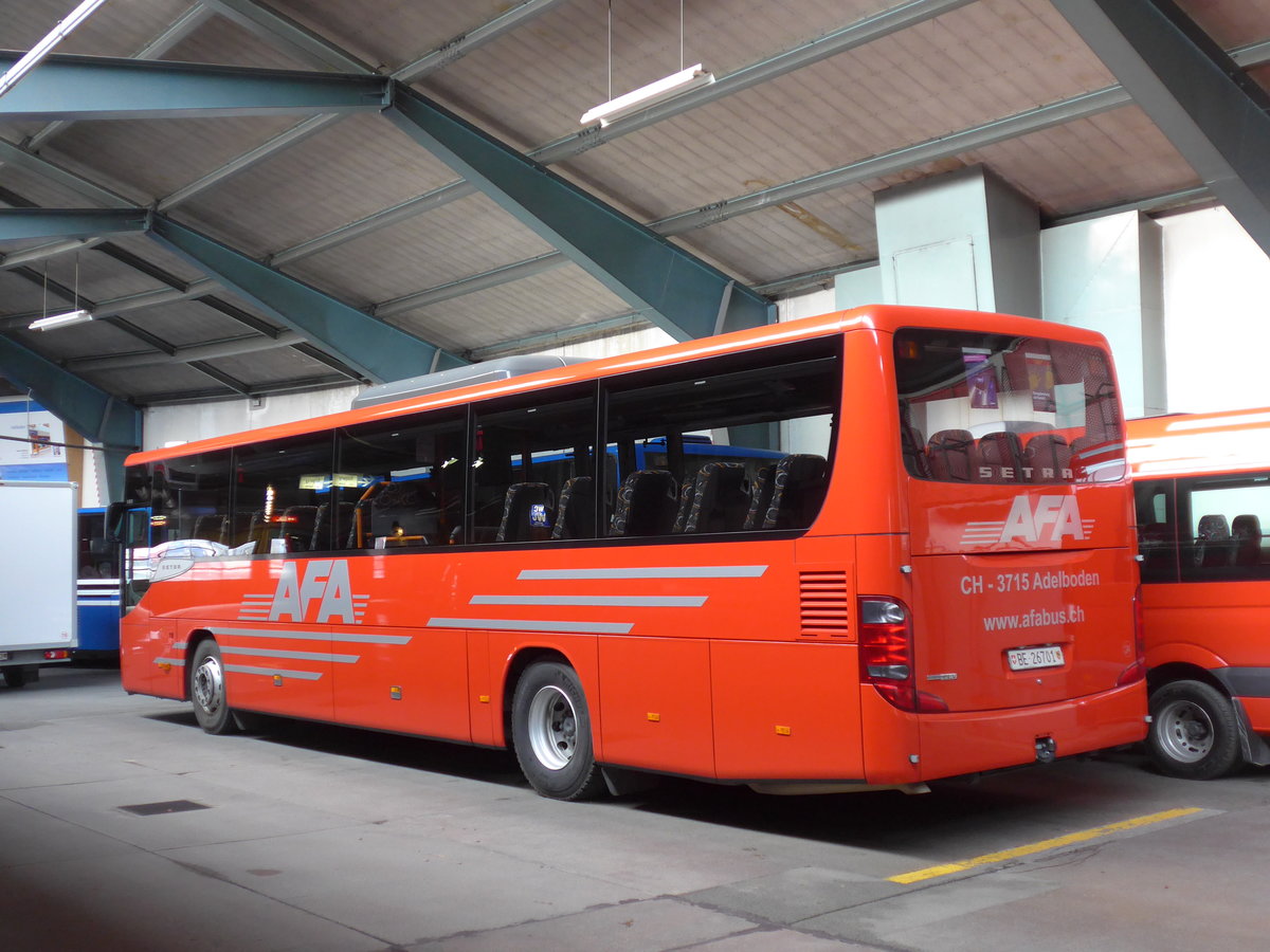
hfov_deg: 45.8
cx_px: 635
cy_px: 476
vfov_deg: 35.1
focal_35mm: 41
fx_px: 1504
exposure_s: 1/25
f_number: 2.6
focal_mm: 8.4
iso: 400
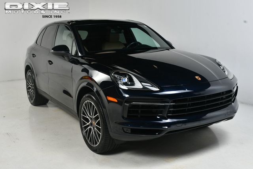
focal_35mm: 40
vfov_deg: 33.4
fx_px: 281
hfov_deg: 48.5
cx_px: 126
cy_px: 84
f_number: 11
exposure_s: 1/160
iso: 100
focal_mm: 27
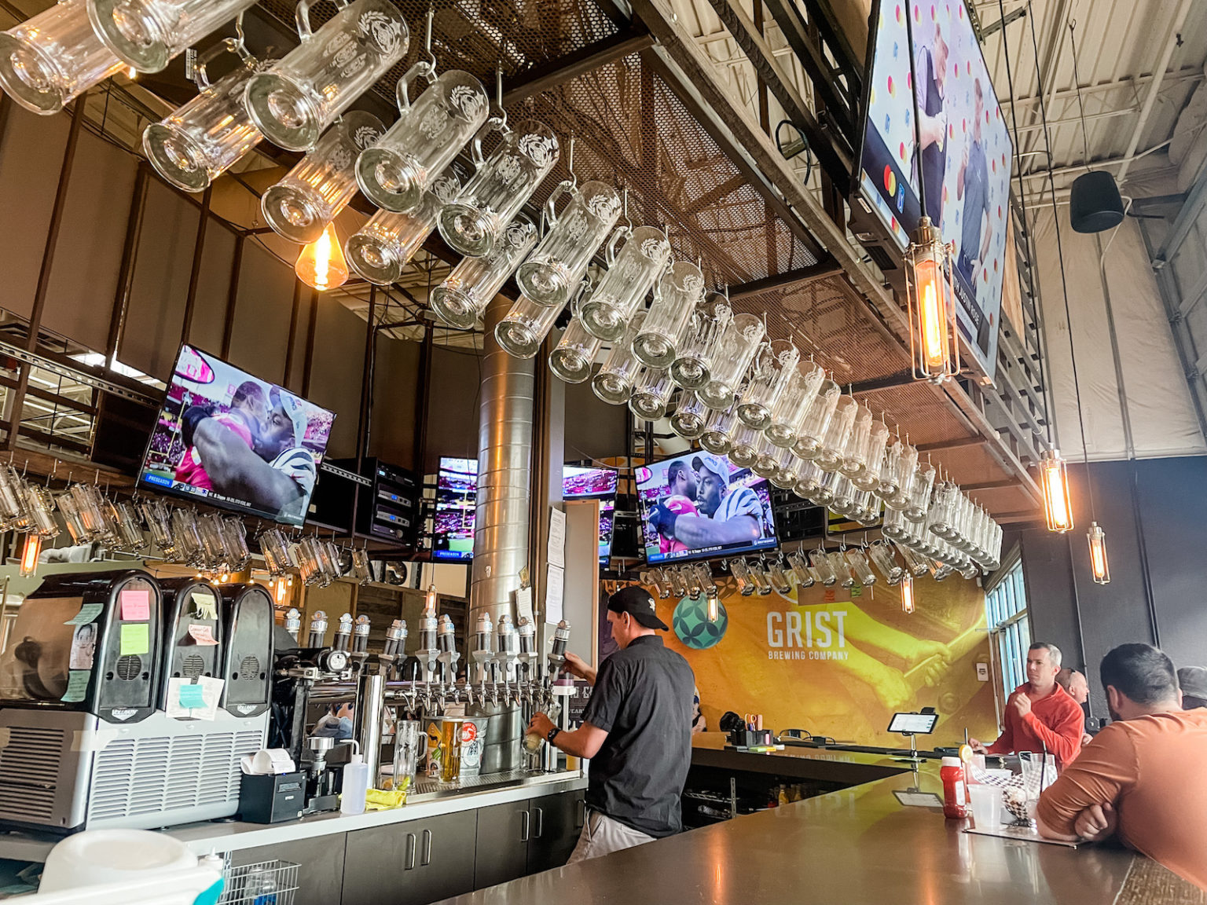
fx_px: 907
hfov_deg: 67.3
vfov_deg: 53.1
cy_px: 452
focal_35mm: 26
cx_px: 604
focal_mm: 4.2
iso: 250
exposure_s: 1/60
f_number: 1.6
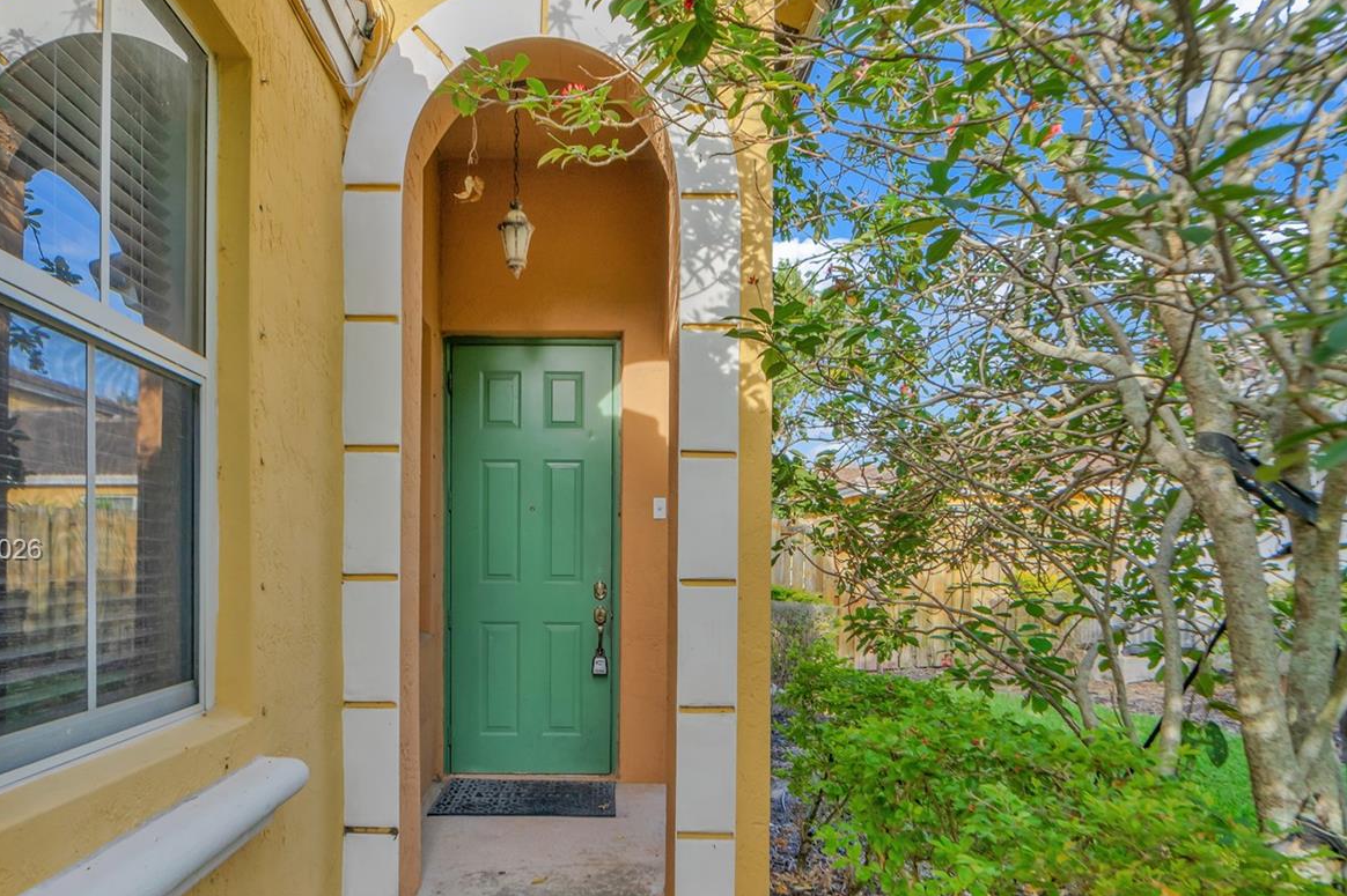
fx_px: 823
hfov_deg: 78.4
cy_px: 551
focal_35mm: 22
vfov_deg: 56.6
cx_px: 608
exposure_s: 1/250
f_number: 8
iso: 400
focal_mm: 16
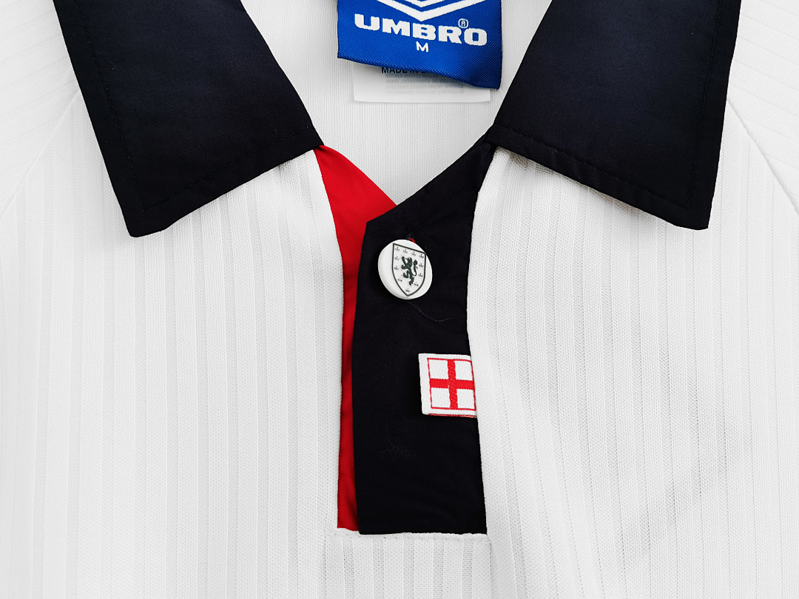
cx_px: 400
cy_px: 300
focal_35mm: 33
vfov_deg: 42.9
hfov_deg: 55.4
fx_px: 762
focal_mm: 5.58
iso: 100
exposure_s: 1/100
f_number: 1.8
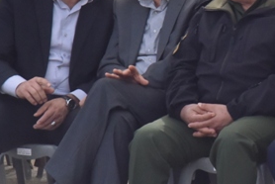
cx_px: 278
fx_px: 3150
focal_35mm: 412
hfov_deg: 5.0
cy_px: 30
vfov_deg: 3.3
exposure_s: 1/1000
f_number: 16
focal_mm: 112
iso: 1600
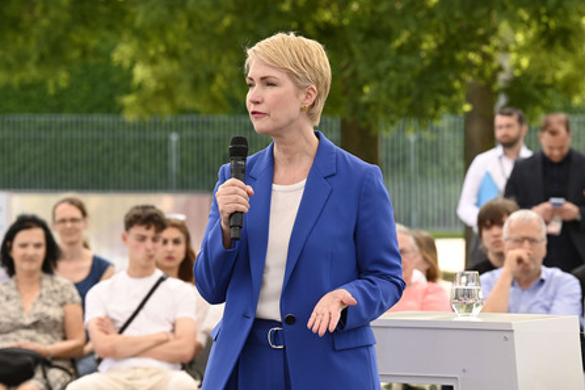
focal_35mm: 202
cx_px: 292
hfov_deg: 10.2
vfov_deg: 6.8
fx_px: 3281
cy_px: 194
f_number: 9
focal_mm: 200
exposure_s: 1/1000
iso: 2000
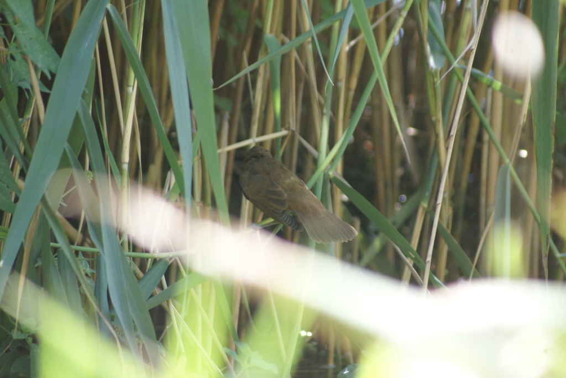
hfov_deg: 4.6
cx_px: 283
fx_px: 7082
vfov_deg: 3.1
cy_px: 189
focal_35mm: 450
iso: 400
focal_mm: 300
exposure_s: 1/125
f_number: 5.6
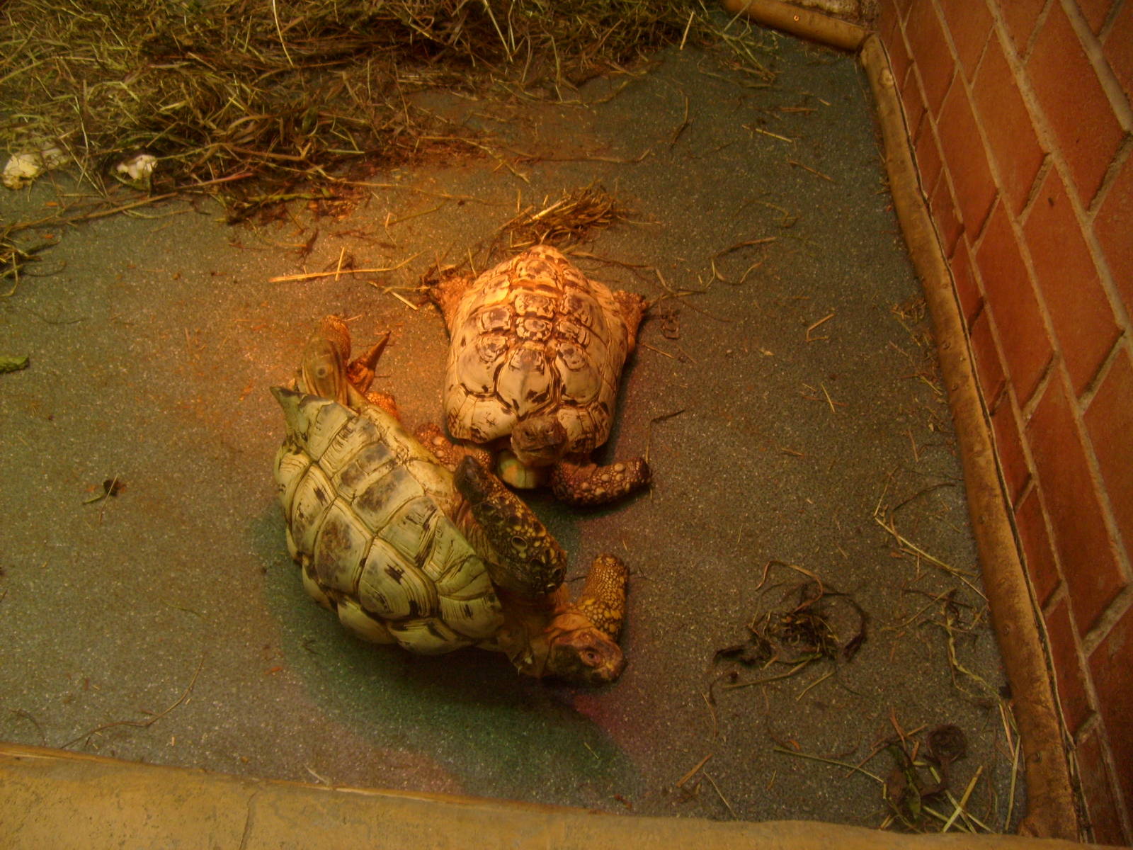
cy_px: 425
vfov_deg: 40.7
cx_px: 566
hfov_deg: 52.6
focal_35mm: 35
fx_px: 1146
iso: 80
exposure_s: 1/10
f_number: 2.8
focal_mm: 5.8
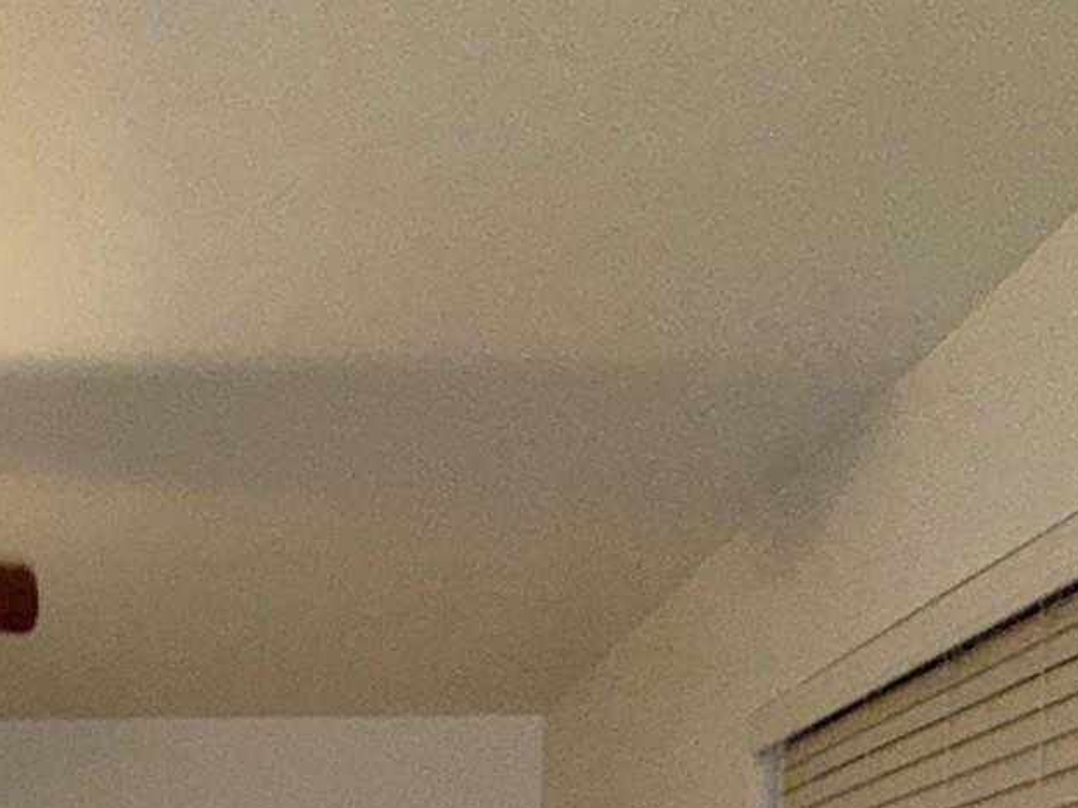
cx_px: 133
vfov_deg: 24.2
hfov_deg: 38.7
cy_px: 1232
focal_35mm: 46
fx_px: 1432
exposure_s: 1/60
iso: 200
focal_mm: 2.22
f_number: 2.2
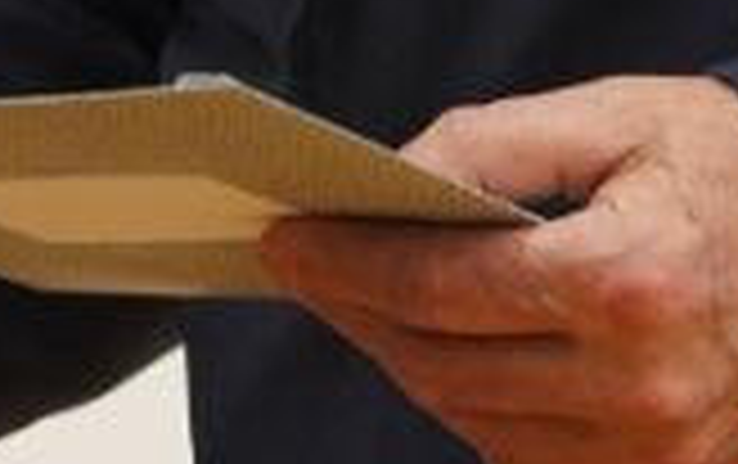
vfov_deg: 1.6
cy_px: -678
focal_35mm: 846
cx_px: 486
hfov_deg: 2.5
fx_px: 17039
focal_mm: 105
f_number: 4
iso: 1600
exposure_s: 1/125
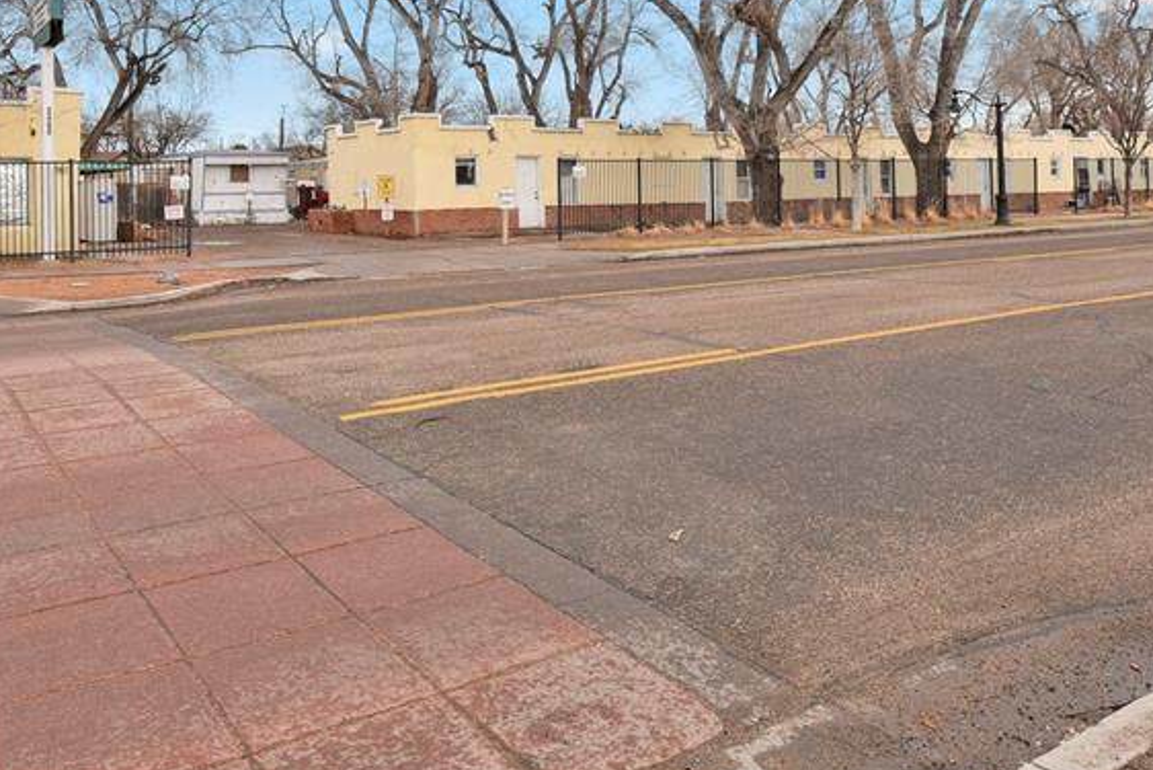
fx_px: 993
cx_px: 439
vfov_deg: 41.0
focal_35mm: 31
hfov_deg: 59.6
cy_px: 180
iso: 250
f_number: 8
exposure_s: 1/60
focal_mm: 17
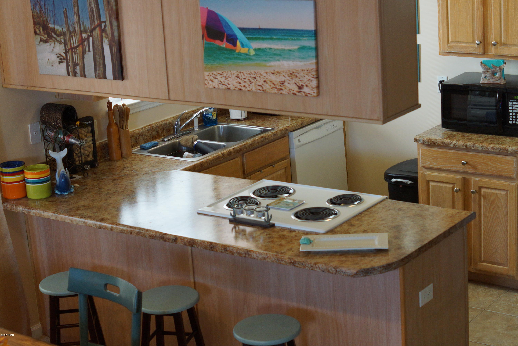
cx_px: 259
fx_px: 1079
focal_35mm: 75
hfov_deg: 27.0
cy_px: 173
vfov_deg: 18.2
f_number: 4
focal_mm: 50
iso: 800
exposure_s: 1/160
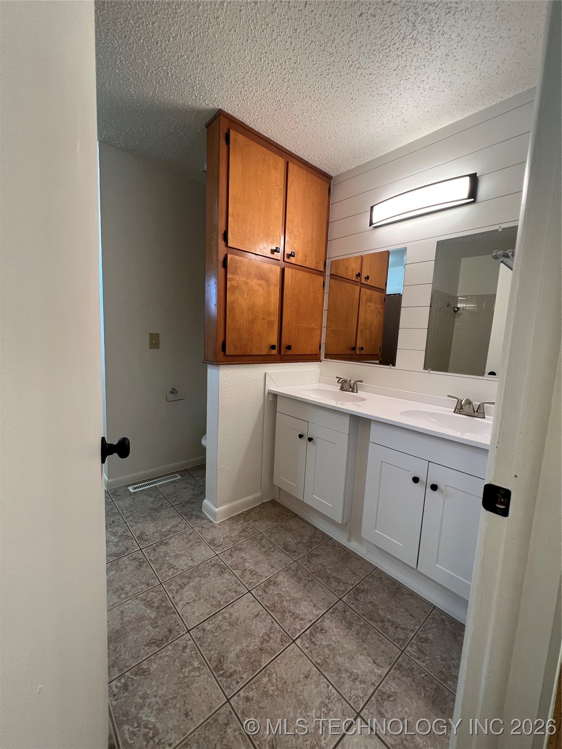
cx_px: 281
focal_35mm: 13
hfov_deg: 89.9
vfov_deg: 106.2
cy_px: 374
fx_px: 281
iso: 200
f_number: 1.8
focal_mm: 1.57
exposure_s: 1/120
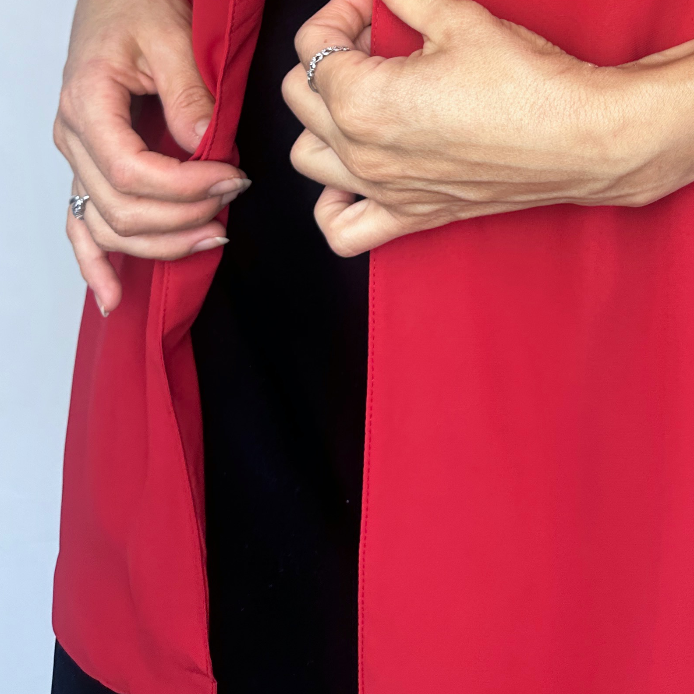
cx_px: 602
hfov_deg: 30.5
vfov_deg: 27.8
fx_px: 1225
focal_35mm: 54
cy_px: -132
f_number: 1.78
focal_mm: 6.86
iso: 50
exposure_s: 1/106
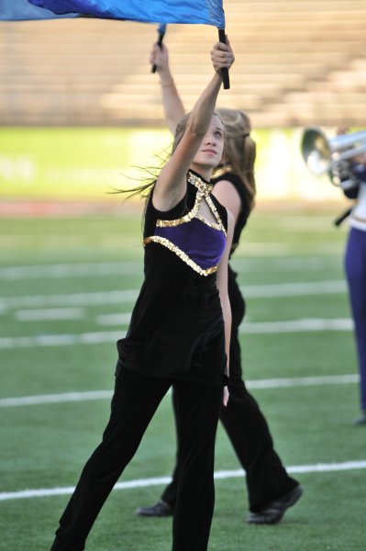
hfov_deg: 4.6
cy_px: 276
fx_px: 4583
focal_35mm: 300
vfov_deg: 6.9
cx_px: 183
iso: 200
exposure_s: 1/500
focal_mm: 200
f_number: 2.8
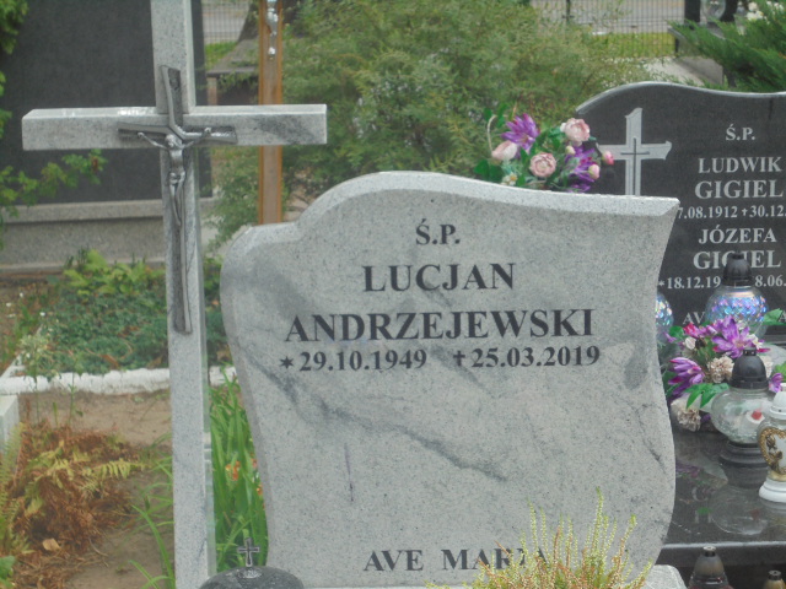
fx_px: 1885
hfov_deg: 23.6
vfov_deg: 17.8
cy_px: 294
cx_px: 393
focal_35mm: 83
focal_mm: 14.9
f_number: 6.7
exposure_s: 1/30
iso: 100
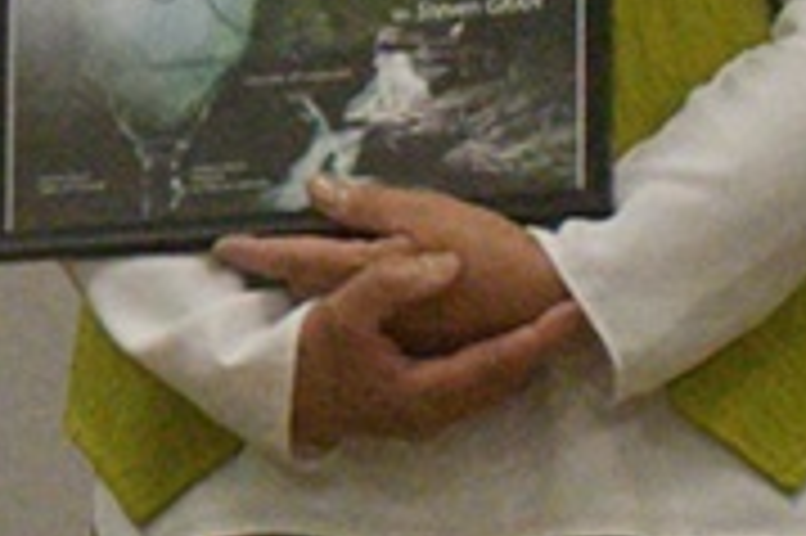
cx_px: -1150
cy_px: -282
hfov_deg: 3.7
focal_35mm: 549
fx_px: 12280
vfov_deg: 2.5
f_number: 4
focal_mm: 70
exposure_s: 1/3200
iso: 16000
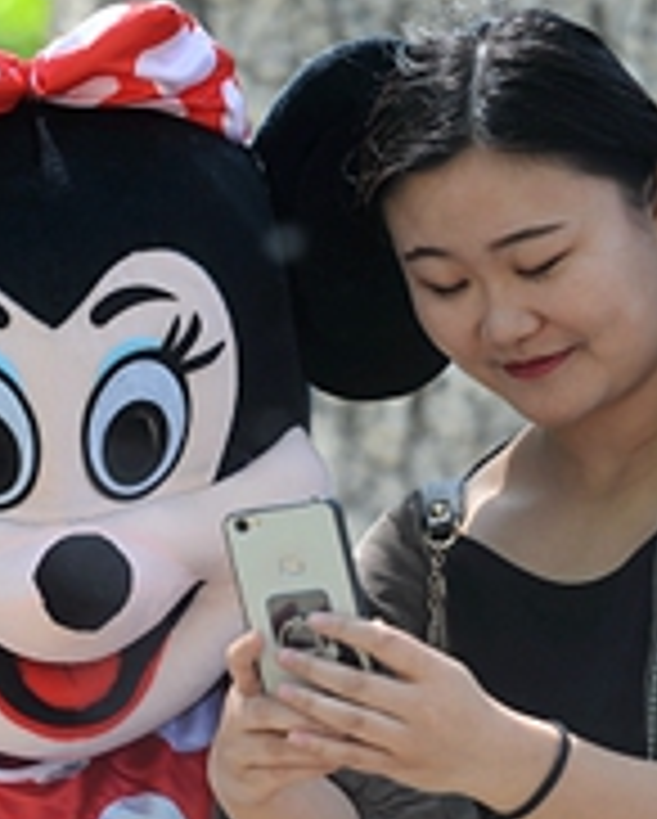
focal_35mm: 556
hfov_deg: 2.8
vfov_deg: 3.5
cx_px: 63
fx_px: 13491
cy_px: 686
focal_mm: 180
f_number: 2.8
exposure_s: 1/160
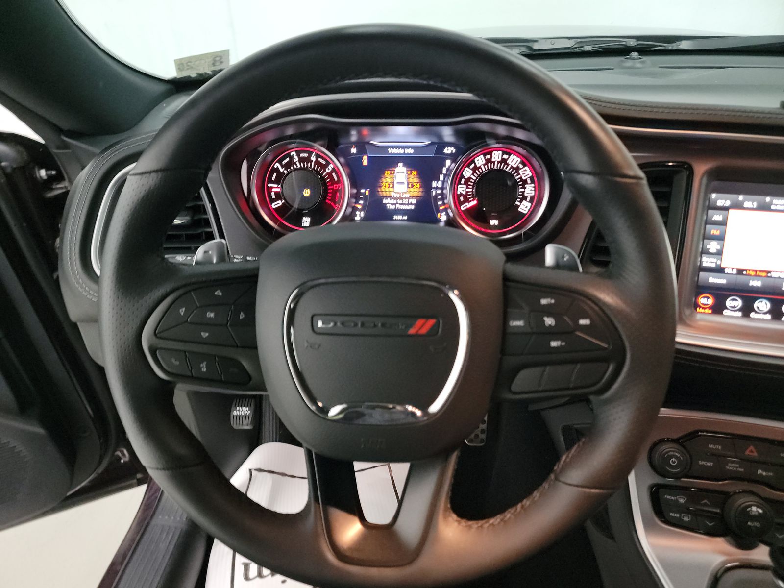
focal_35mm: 24
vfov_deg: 56.8
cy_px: 294
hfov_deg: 71.6
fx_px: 544
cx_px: 392
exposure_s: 1/59
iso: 1706
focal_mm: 6.7
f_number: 1.8
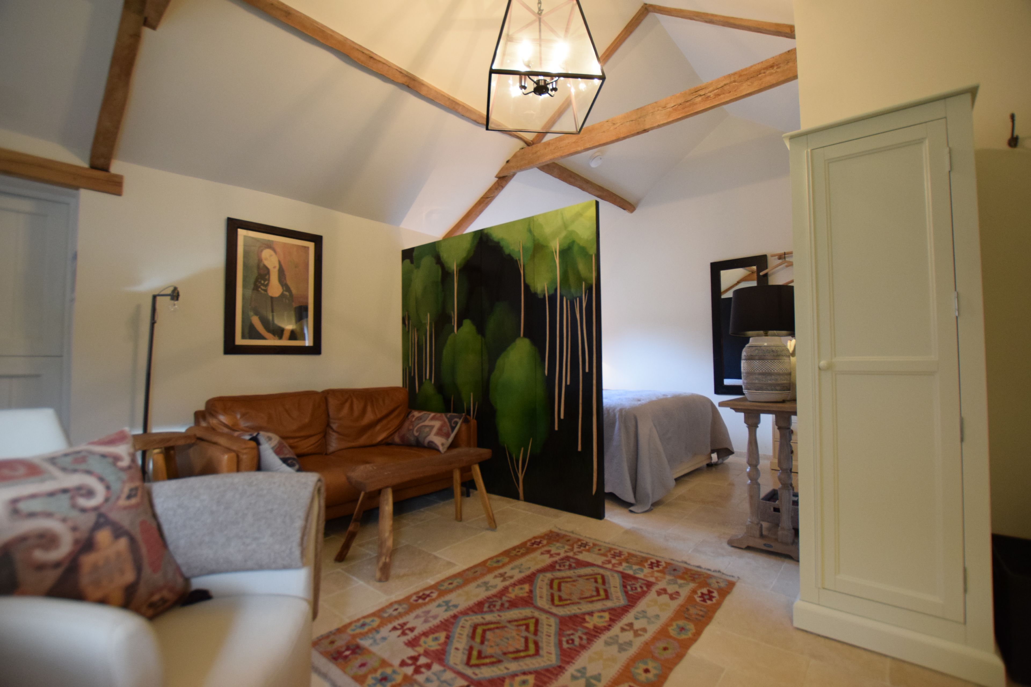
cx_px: 516
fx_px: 430
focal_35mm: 15
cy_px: 344
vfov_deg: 77.3
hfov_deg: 100.4
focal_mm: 10
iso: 1400
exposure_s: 1/60
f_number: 3.5
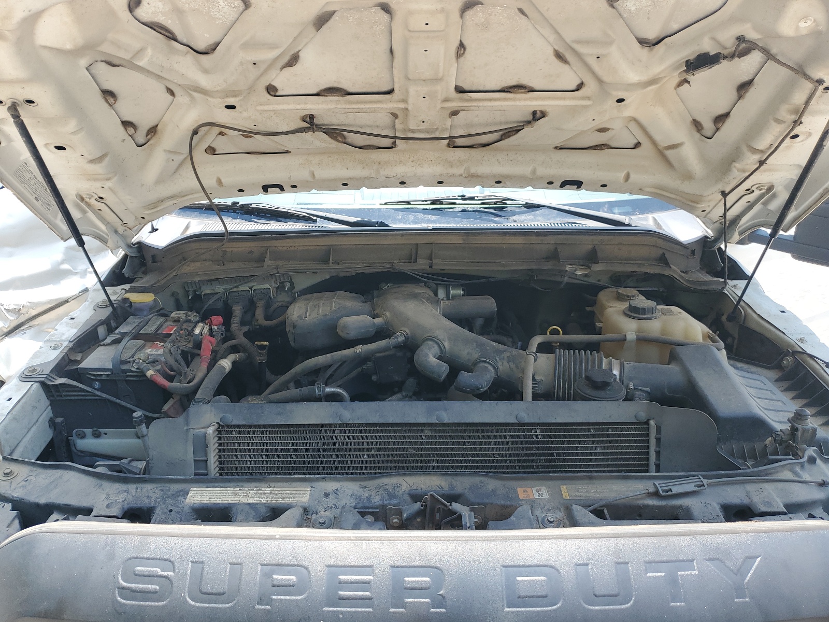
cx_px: 414
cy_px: 311
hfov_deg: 67.3
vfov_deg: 53.1
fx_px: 623
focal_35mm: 26
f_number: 1.5
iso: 50
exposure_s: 1/588
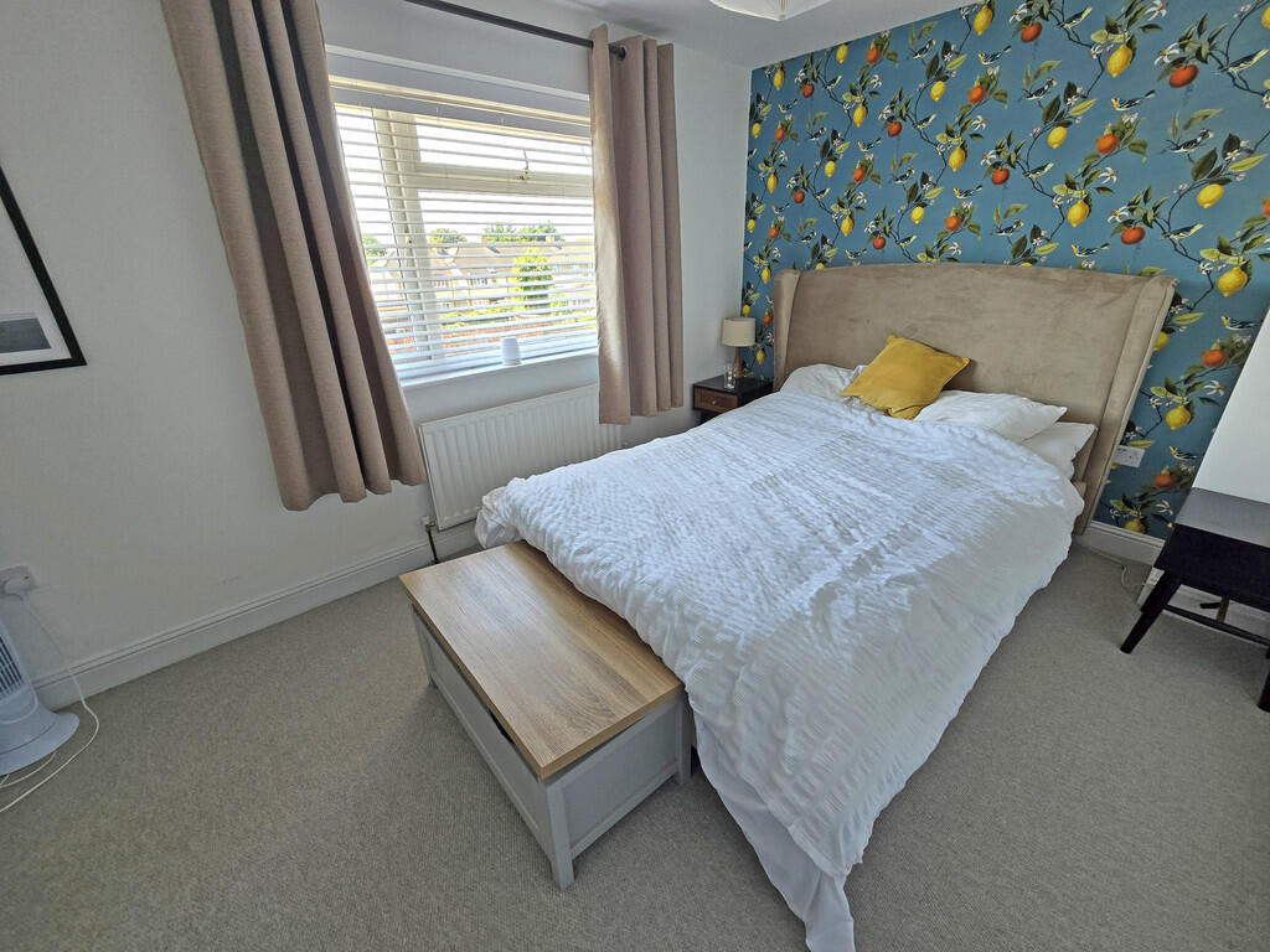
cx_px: 635
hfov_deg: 106.2
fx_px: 477
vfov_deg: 89.9
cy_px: 476
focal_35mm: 13
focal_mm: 2.2
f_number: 2.2
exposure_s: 1/120
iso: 80
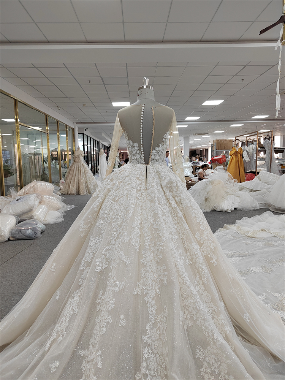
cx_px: 142
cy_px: 190
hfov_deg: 58.9
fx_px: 252
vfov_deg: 73.9
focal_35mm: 23
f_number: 1.9
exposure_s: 1/100
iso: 1053
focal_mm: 5.52
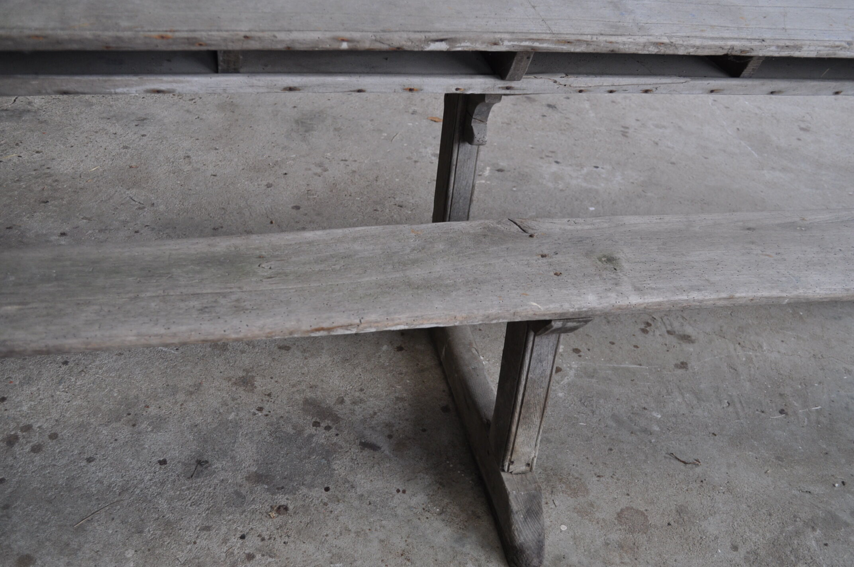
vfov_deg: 39.9
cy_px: 284
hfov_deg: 57.3
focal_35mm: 33
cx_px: 427
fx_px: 782
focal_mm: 22
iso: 450
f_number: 4
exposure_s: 1/60
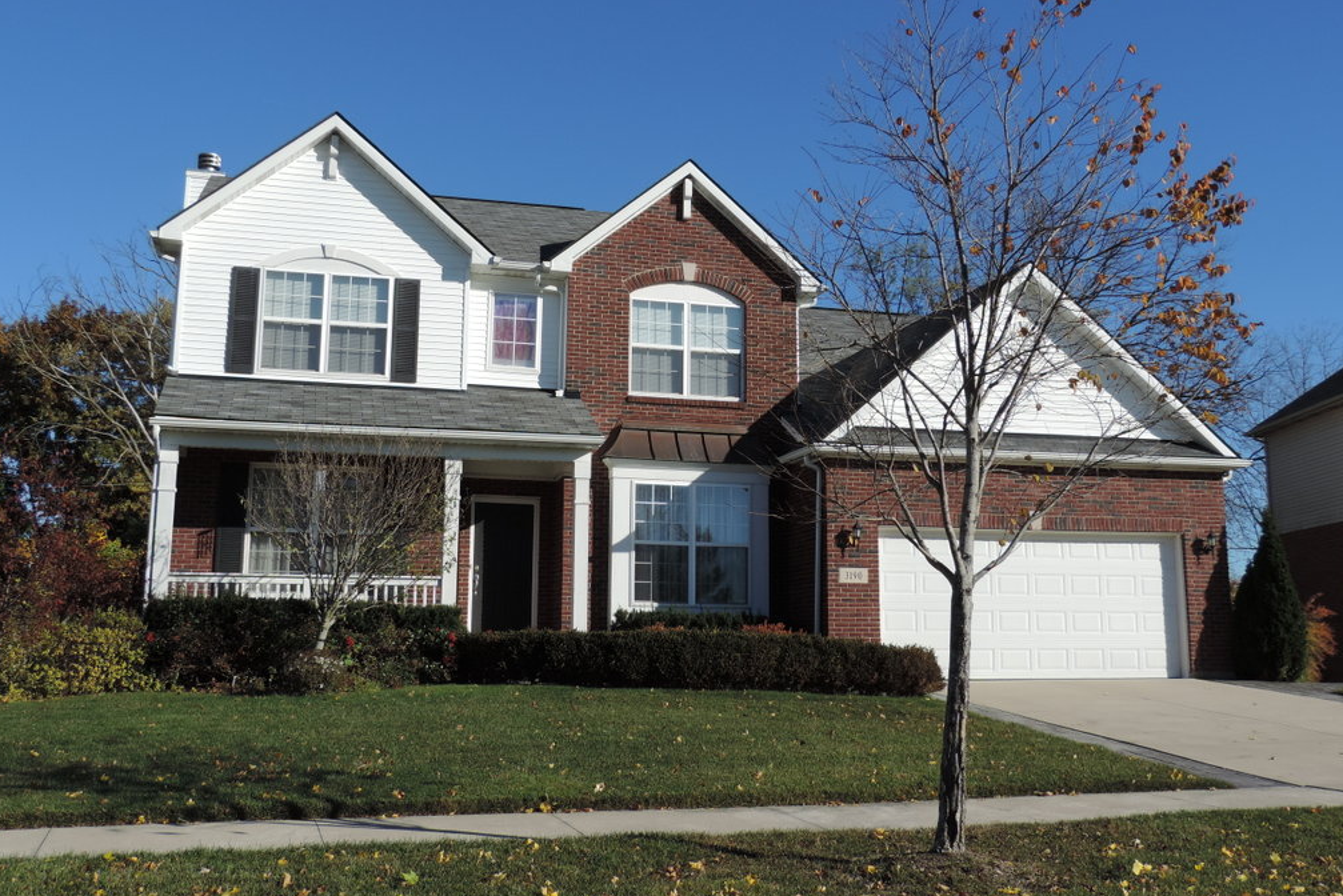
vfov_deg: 35.9
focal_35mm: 37
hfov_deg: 51.9
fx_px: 1381
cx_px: 671
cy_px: 391
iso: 80
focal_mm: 6.2
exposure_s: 1/1250
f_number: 3.3
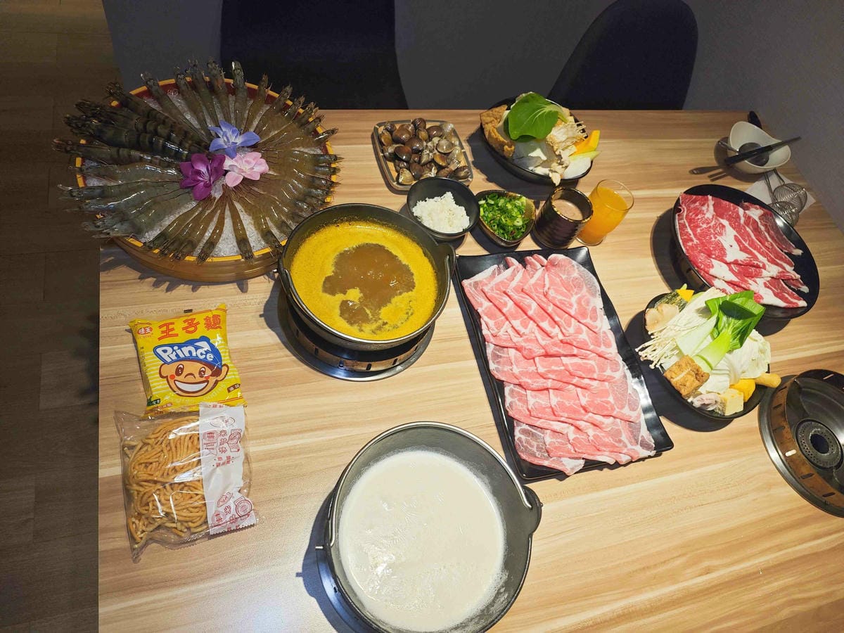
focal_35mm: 23
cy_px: 316
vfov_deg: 58.9
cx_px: 422
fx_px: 561
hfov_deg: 73.9
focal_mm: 8.72
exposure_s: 1/120
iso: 80
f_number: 2.8
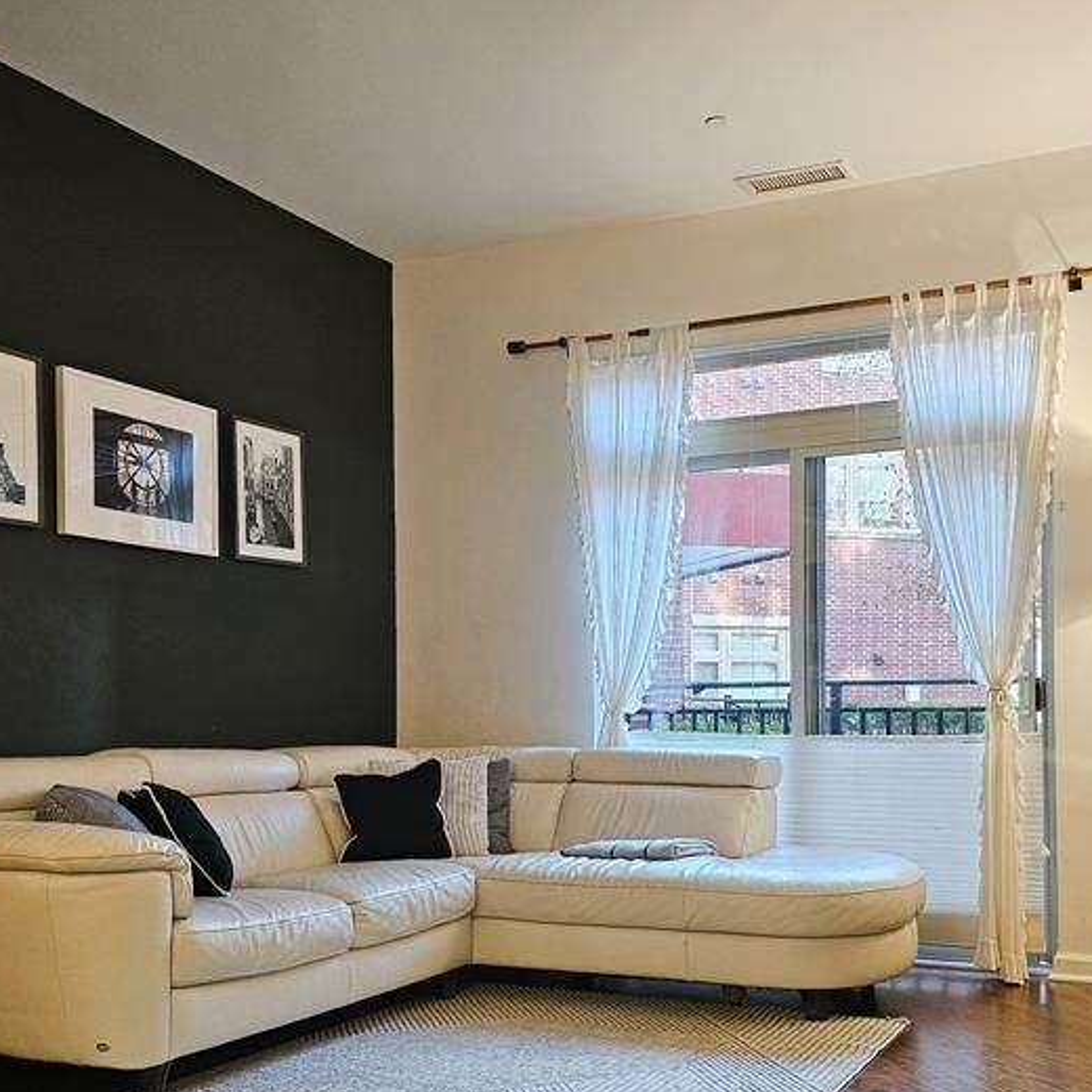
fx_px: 1428
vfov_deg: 41.5
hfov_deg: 41.8
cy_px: 699
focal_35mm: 40
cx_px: 615
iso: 320
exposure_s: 1/120
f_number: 1.7
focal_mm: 6.3
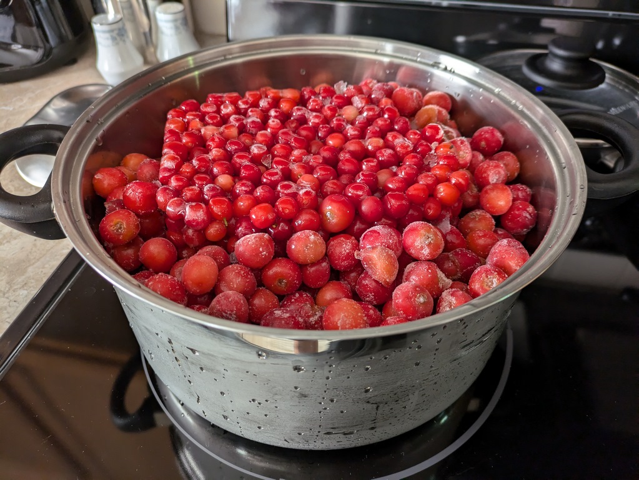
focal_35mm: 25
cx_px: 320
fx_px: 462
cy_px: 240
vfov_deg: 54.9
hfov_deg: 69.4
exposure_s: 1/30
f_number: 1.89
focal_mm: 5.43
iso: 132
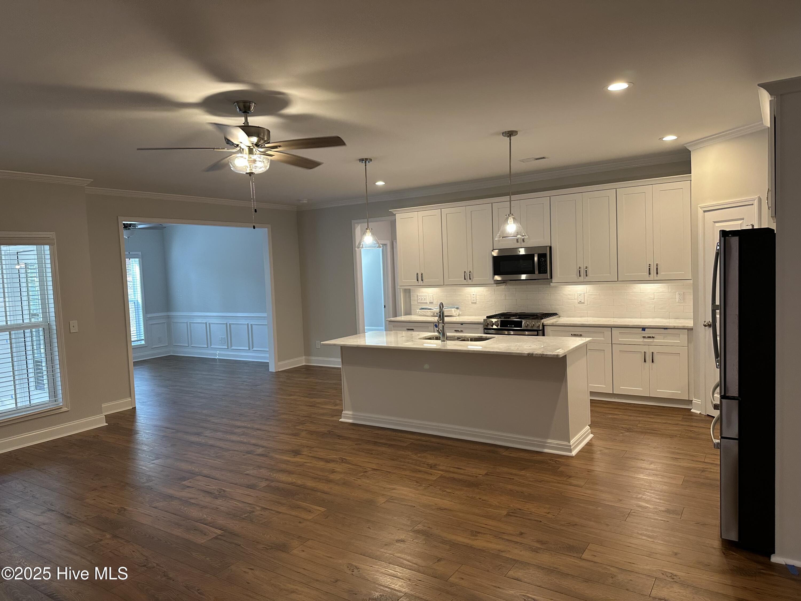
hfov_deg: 71.6
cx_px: 400
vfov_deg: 56.8
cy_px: 300
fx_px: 555
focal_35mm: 24
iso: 200
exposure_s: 1/120
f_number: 1.78
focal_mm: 6.86
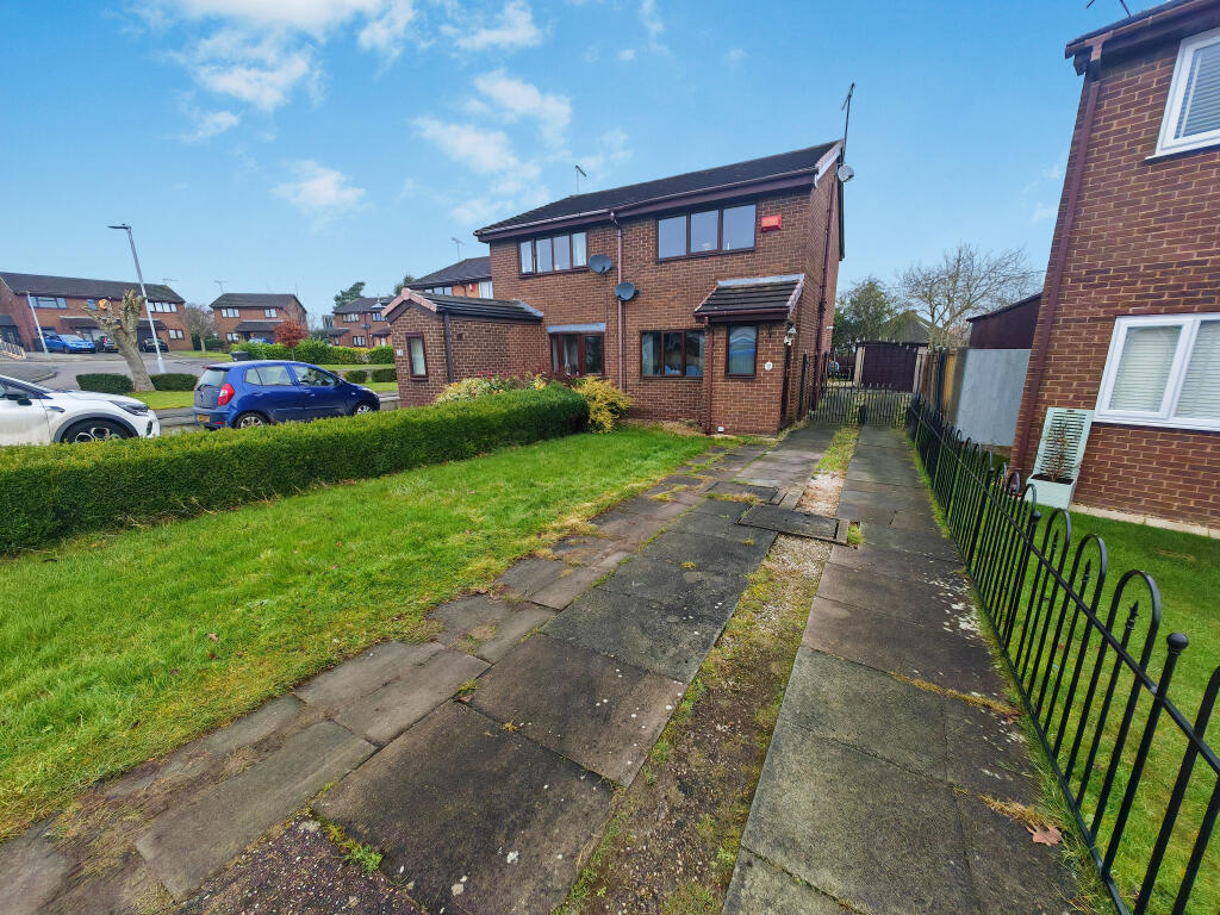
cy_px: 458
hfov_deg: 106.2
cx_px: 610
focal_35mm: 13
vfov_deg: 89.9
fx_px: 458
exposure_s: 1/200
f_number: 2
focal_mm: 1.82
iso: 50
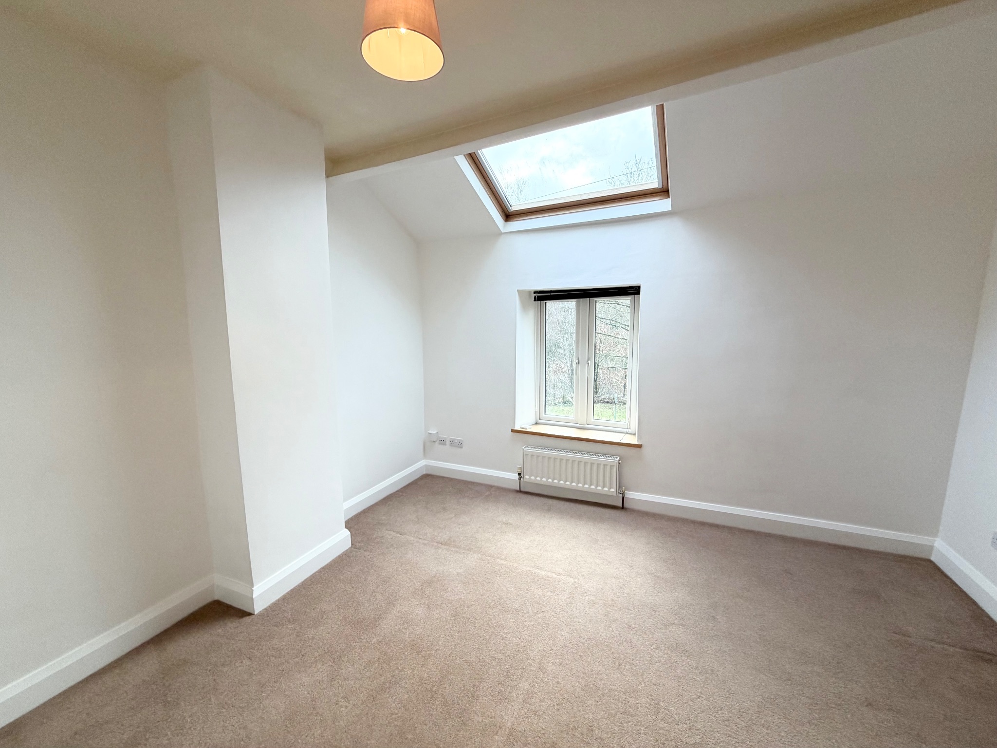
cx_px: 498
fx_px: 403
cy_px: 374
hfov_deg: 102.1
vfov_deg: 85.7
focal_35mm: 14
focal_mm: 2.22
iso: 160
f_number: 2.2
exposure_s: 1/100
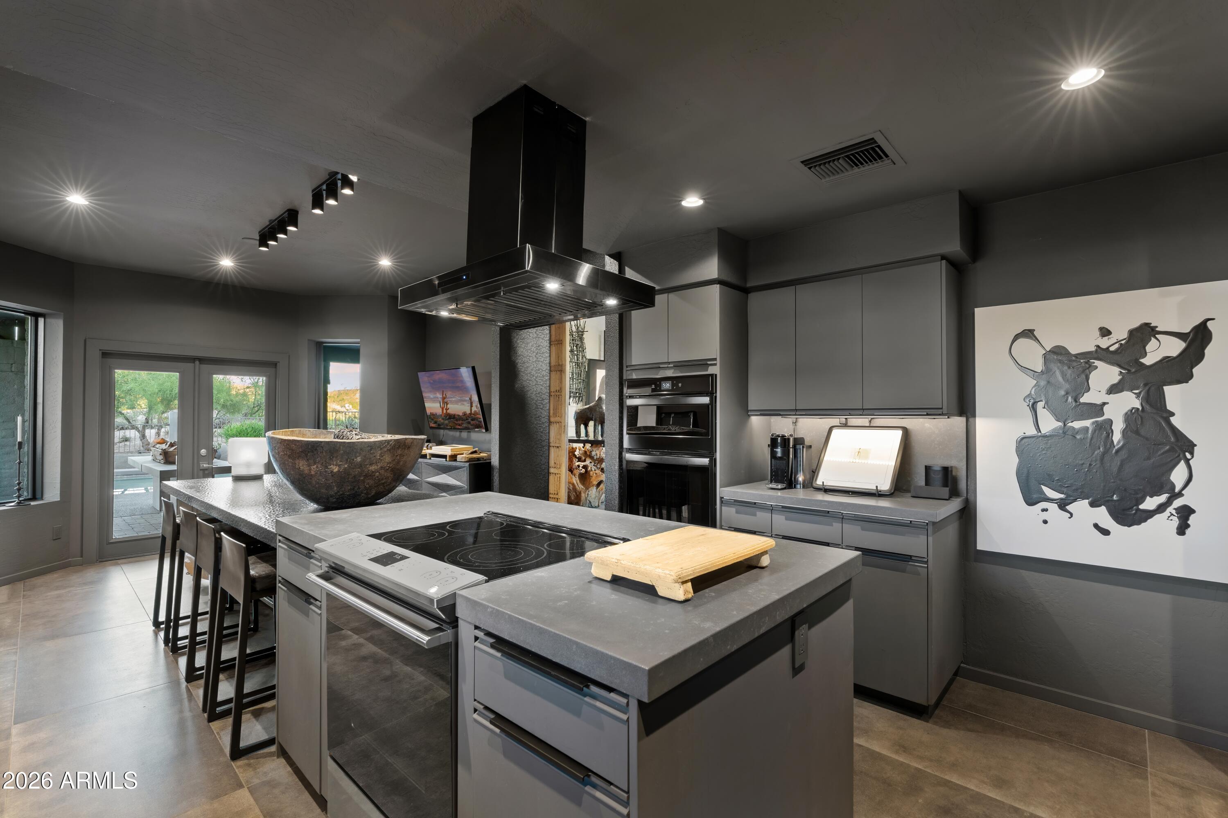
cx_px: 614
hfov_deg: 96.7
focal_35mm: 16
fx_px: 546
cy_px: 409
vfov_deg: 73.7
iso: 640
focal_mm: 16
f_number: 8
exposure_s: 1
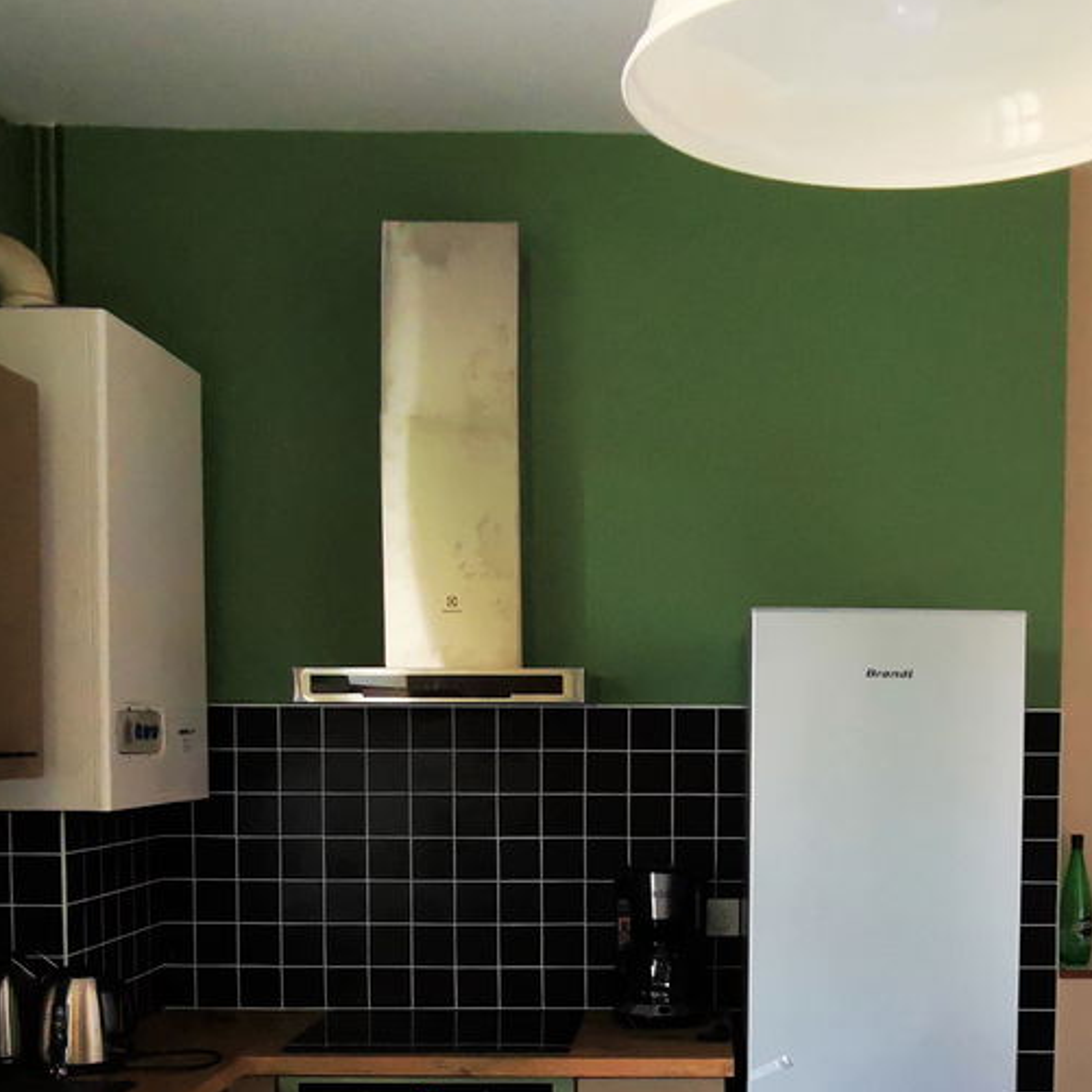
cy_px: 854
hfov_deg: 34.9
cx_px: 759
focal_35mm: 48
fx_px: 1713
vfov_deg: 34.4
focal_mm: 2.26
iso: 320
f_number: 2.2
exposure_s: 1/25
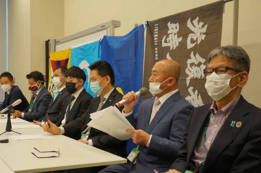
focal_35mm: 43
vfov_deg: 30.9
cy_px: 112
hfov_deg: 45.4
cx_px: 118
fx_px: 311
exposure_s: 1/160
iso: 640
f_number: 4
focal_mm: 22
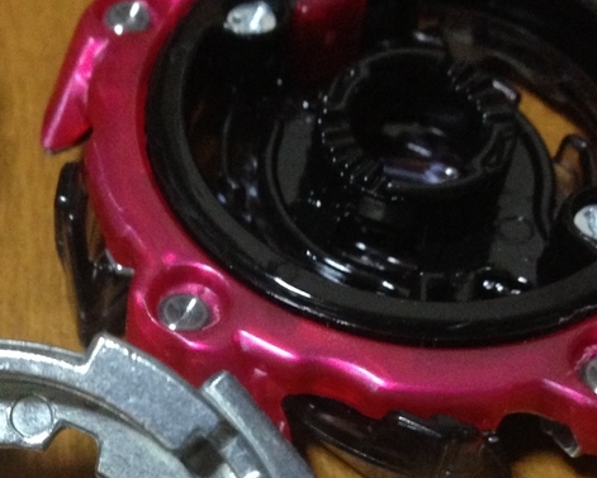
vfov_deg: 18.4
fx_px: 1449
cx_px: 115
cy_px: 441
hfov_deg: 22.9
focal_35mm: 82
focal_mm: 4.12
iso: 320
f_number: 2.4
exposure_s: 1/15
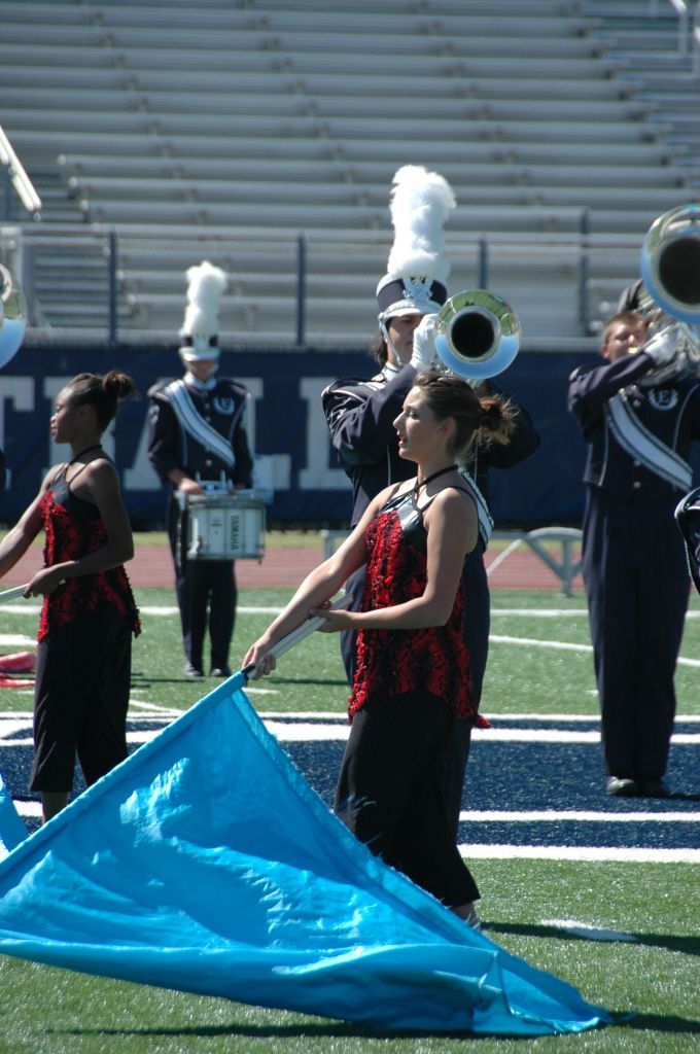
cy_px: 527
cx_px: 350
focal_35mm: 300
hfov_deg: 4.6
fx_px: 8773
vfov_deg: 6.9
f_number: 6.3
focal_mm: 200
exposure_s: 1/500
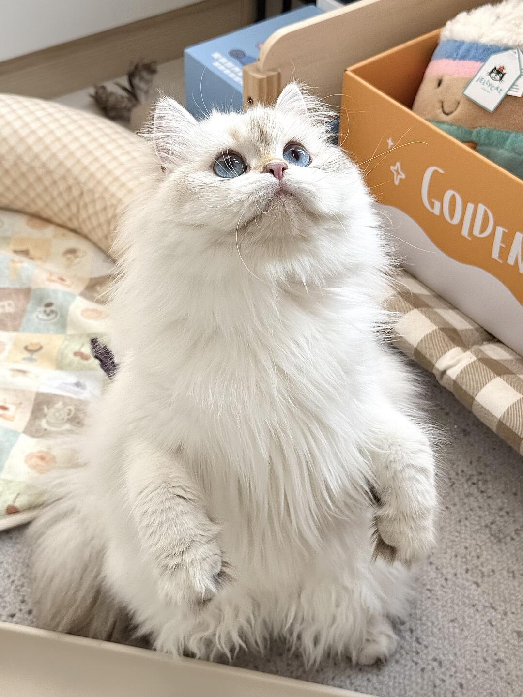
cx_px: 262
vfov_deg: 39.7
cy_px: 348
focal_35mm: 48
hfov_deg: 30.3
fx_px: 967
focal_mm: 6.76
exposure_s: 1/386
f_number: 1.78
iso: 100
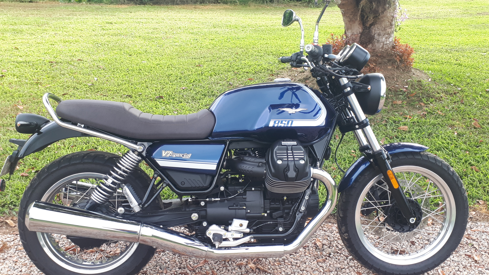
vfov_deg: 38.9
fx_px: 389
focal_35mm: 30
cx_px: 243
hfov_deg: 64.3
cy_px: 156
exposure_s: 1/100
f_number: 1.9
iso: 50
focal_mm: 3.6
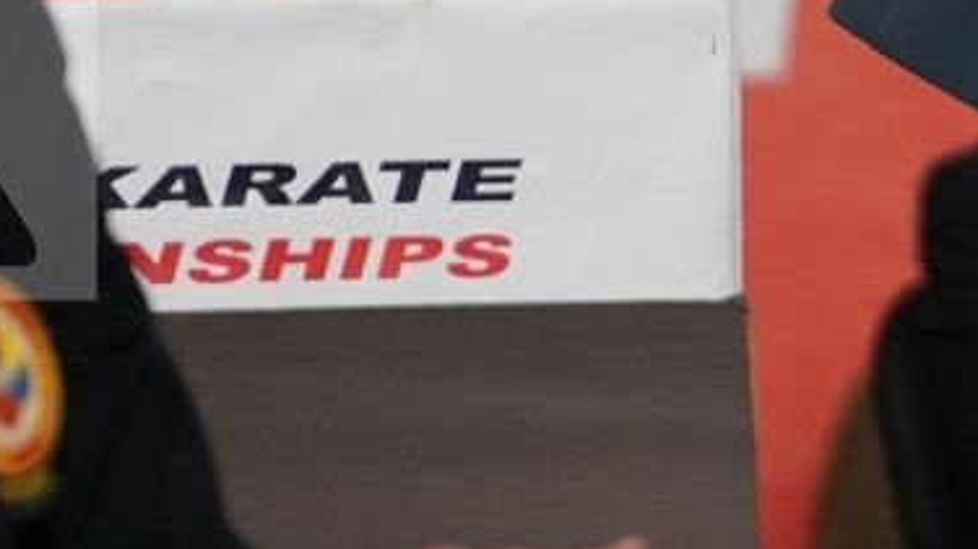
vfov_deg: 1.2
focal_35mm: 1004
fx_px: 26022
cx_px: 1618
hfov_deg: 2.1
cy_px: -861
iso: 2000
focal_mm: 200
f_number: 2.8
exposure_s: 1/1000
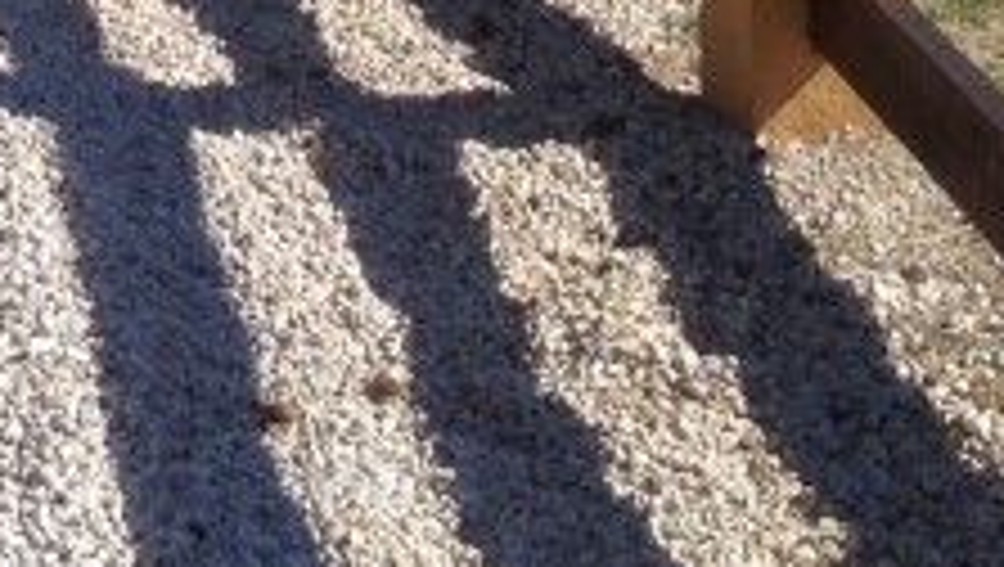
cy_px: -878
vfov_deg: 6.6
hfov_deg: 11.9
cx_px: -401
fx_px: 4664
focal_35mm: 175
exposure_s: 1/2208
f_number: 2.4
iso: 64
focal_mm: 4.28
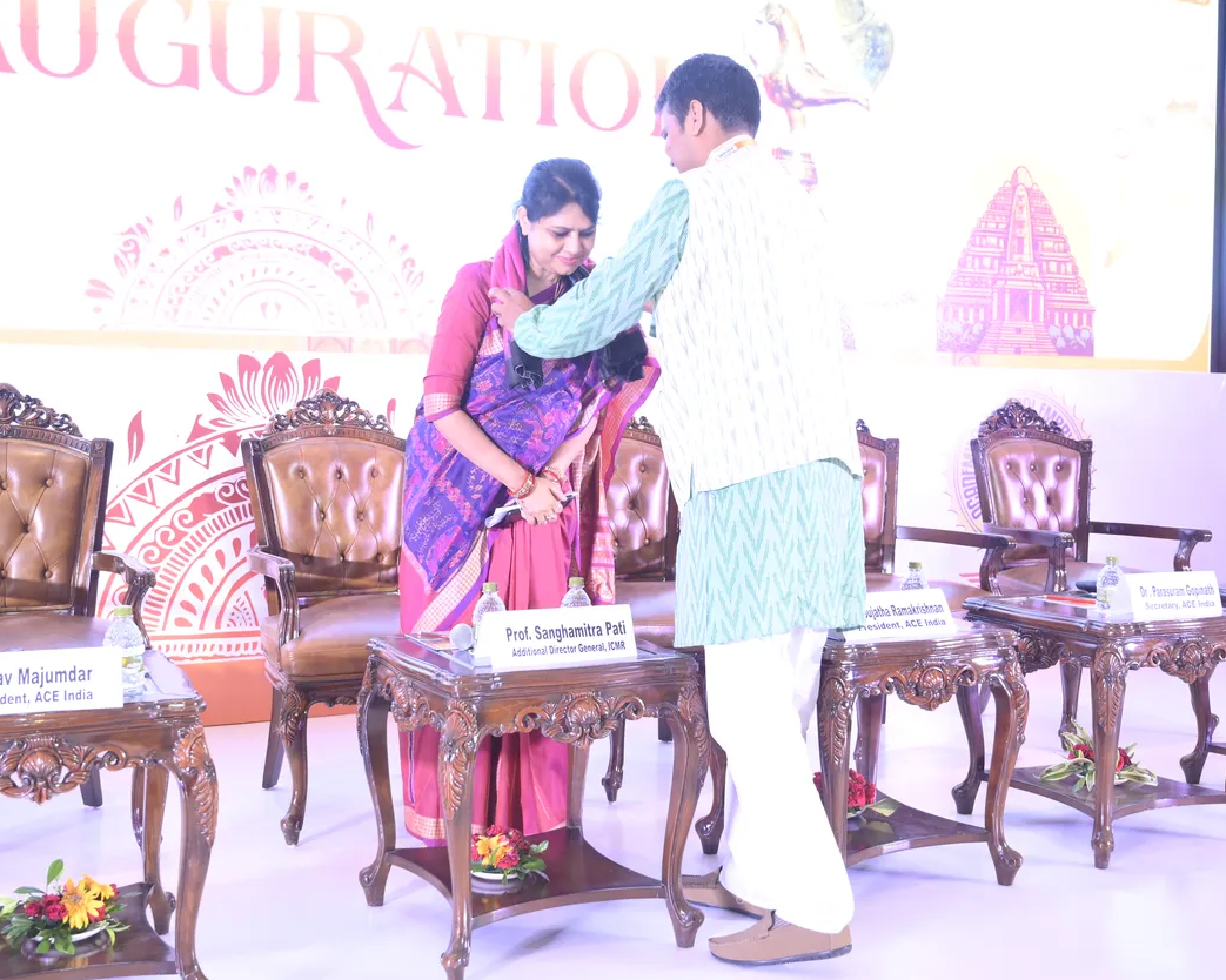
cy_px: 490
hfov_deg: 47.3
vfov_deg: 38.6
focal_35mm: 39
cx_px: 589
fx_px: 1399
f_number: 4
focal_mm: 33.5
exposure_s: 1/125
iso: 2000
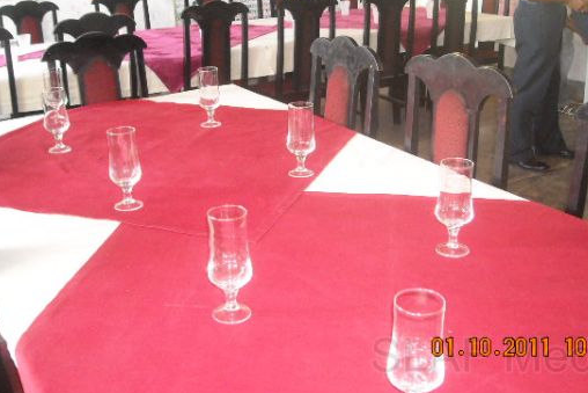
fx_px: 702
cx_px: 306
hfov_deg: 45.4
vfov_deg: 31.0
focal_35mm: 43
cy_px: 141
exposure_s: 1/60
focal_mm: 5.7
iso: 400
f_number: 2.8
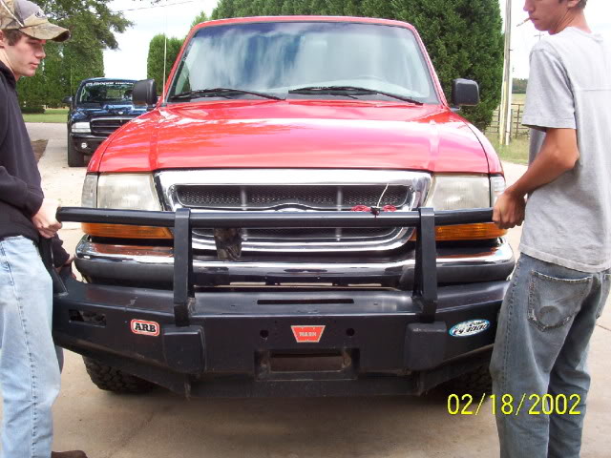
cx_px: 306
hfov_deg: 47.9
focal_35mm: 39
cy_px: 229
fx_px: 688
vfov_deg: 36.8
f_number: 4.5
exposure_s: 1/167
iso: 100
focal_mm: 6
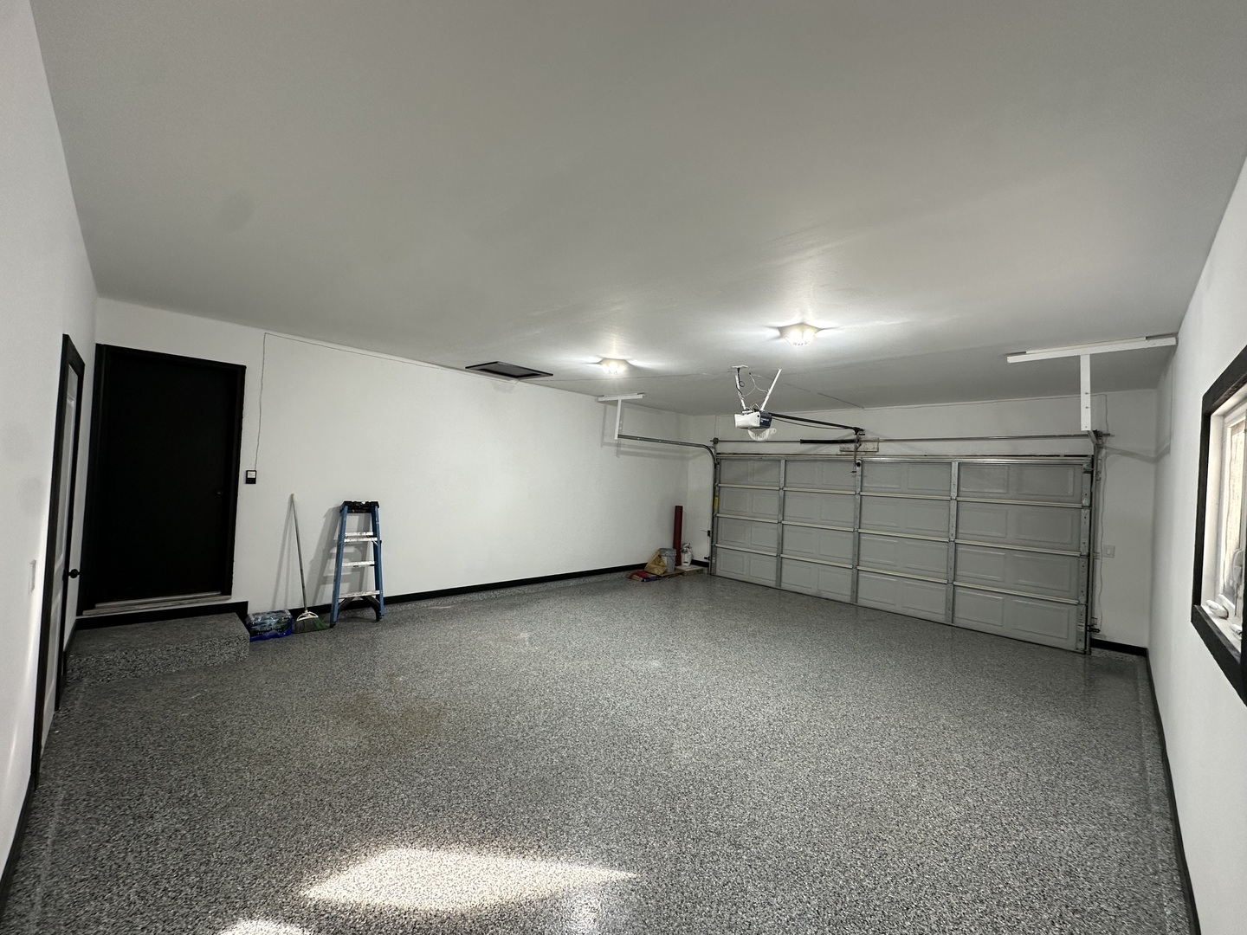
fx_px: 504
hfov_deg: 102.1
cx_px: 624
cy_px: 468
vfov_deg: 85.7
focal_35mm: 14
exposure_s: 1/120
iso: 125
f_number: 2.2
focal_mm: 2.22
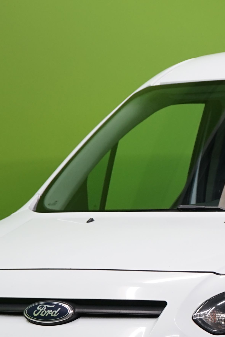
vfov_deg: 11.0
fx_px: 1743
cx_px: 291
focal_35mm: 186
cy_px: 288
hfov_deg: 7.3
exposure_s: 1/60
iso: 500
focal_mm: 55
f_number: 5.6
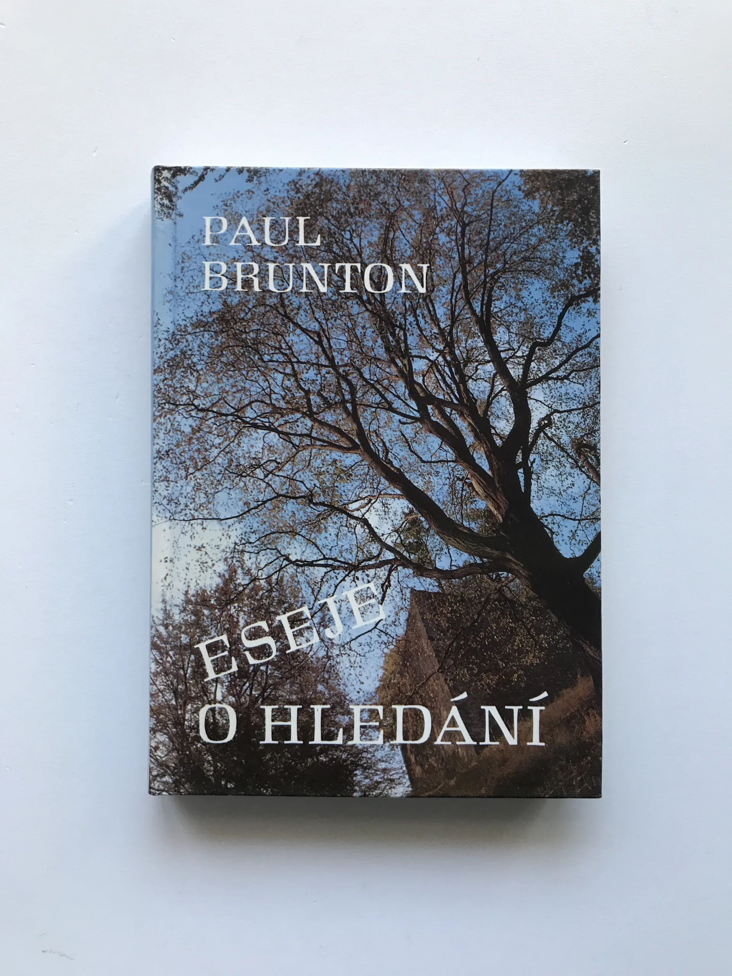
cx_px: 366
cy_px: 488
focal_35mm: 28
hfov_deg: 49.7
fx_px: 789
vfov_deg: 63.4
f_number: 1.8
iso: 25
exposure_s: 1/33
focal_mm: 3.99
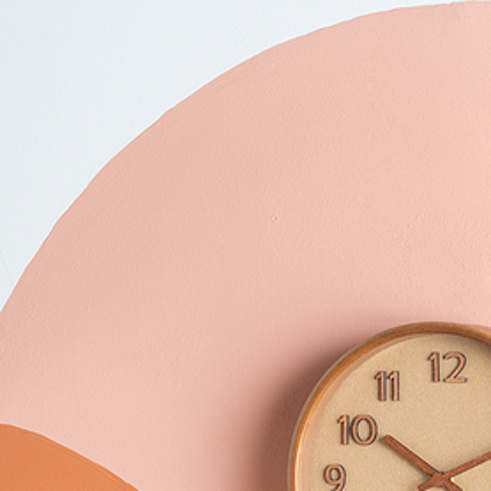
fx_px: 6178
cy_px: 736
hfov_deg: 4.5
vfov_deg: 4.5
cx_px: 437
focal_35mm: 385
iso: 50
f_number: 5.6
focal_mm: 145
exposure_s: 1/100
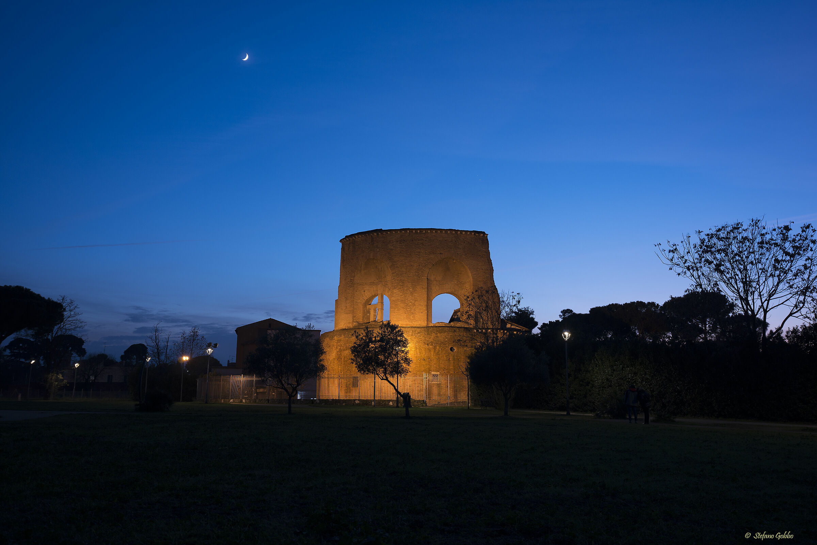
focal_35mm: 35
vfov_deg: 37.9
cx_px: 408
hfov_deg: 54.4
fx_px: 795
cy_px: 272
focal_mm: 35
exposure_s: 1.3
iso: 100
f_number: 5
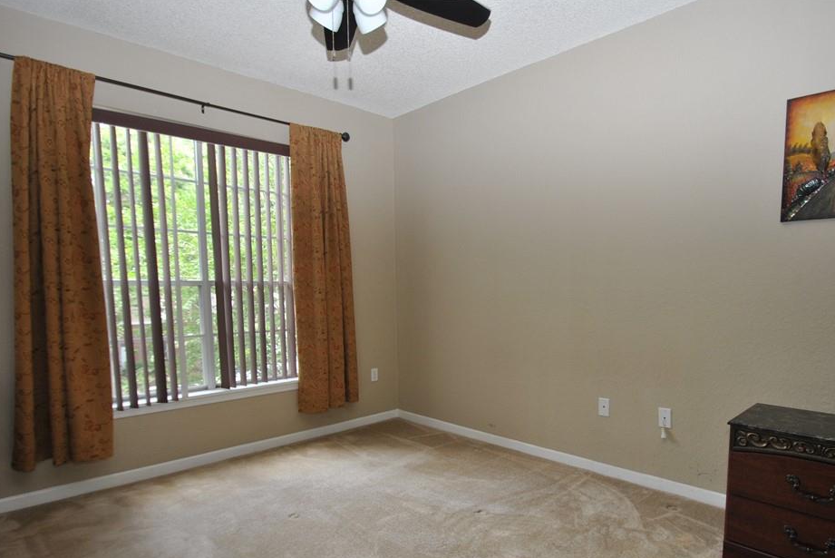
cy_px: 325
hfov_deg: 82.9
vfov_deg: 60.9
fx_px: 471
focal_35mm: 20
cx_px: 456
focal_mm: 11.5
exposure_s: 1/60
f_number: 4
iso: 200
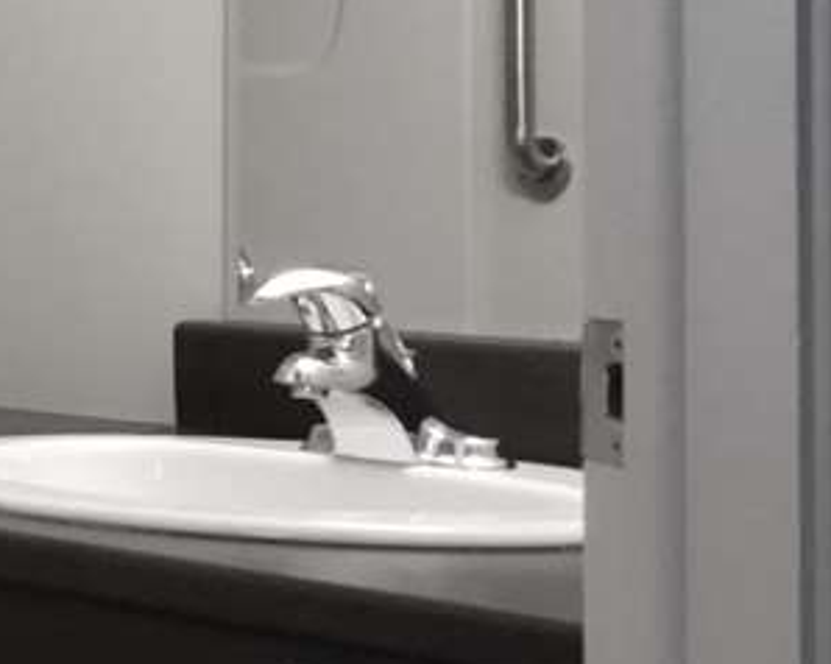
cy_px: 145
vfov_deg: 14.7
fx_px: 2556
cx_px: -549
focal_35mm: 104
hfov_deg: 16.2
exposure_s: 1/30
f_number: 2.4
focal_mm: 3.3
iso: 160
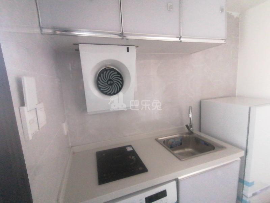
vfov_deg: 74.7
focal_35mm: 17
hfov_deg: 91.0
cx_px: 135
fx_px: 133
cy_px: 102
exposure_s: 1/25
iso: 400
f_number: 2.4
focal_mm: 1.78
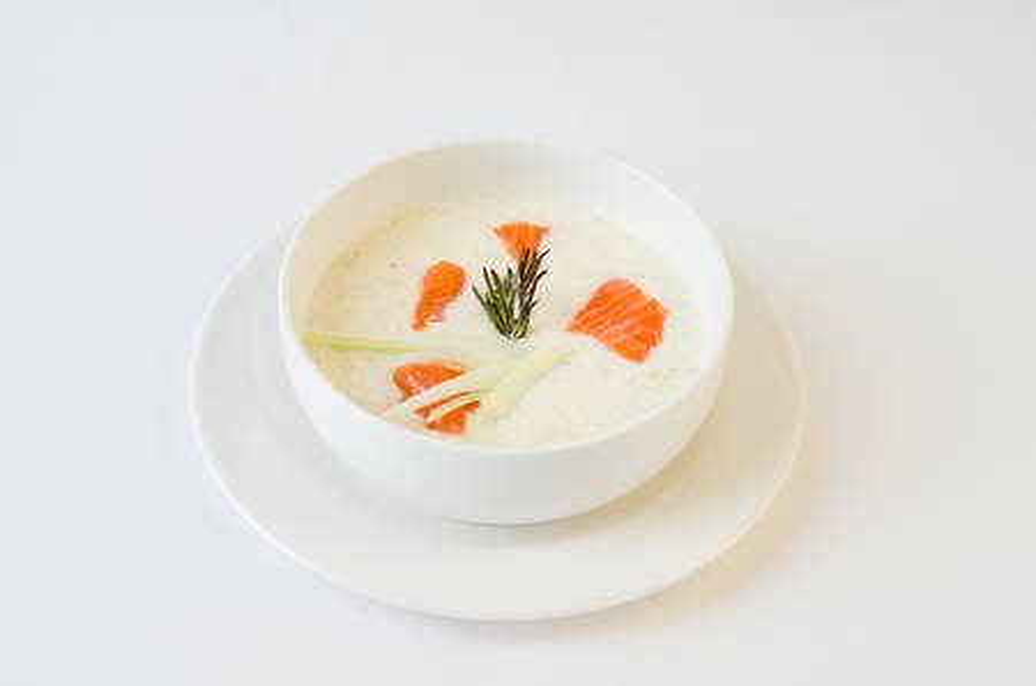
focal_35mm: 75
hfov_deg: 27.0
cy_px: 343
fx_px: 2154
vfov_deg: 18.1
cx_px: 518
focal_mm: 50
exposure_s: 1/80
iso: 280
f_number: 4.5
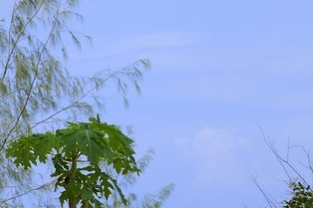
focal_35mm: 158
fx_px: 1373
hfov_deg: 10.7
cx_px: -483
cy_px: -31
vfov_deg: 8.6
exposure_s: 1/200
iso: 200
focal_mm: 31
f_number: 6.3
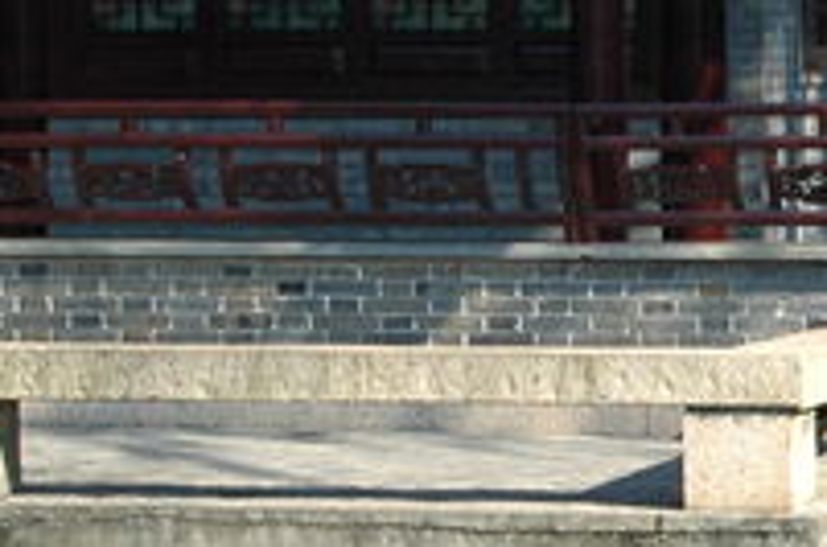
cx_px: 1436
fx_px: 4790
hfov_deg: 9.4
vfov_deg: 6.5
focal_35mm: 209
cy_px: 302
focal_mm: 35
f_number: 9
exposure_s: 1/125
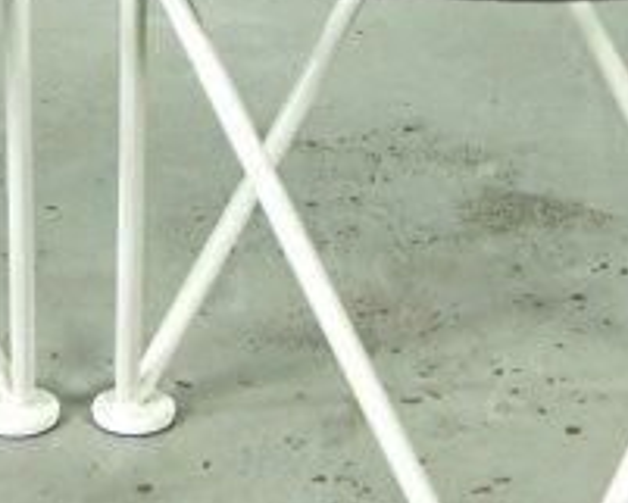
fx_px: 4221
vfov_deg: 6.7
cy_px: -322
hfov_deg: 8.4
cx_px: -59
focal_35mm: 227
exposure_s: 1/20
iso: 400
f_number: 7.1
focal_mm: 26
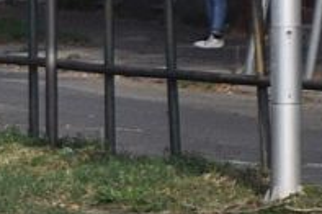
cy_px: -284
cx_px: -825
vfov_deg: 1.4
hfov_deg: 2.1
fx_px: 8847
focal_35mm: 990
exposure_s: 1/1600
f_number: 6.3
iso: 400
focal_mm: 92
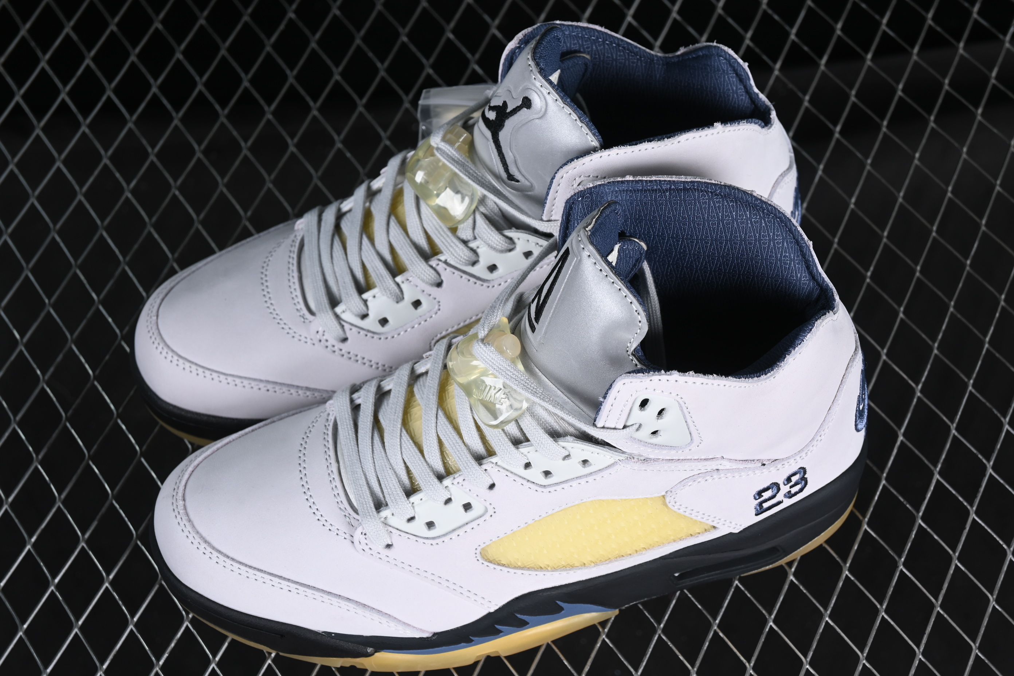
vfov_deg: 18.2
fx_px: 2112
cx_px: 507
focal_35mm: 75
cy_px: 338
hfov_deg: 27.0
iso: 160
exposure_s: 1/80
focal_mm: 50
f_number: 7.1
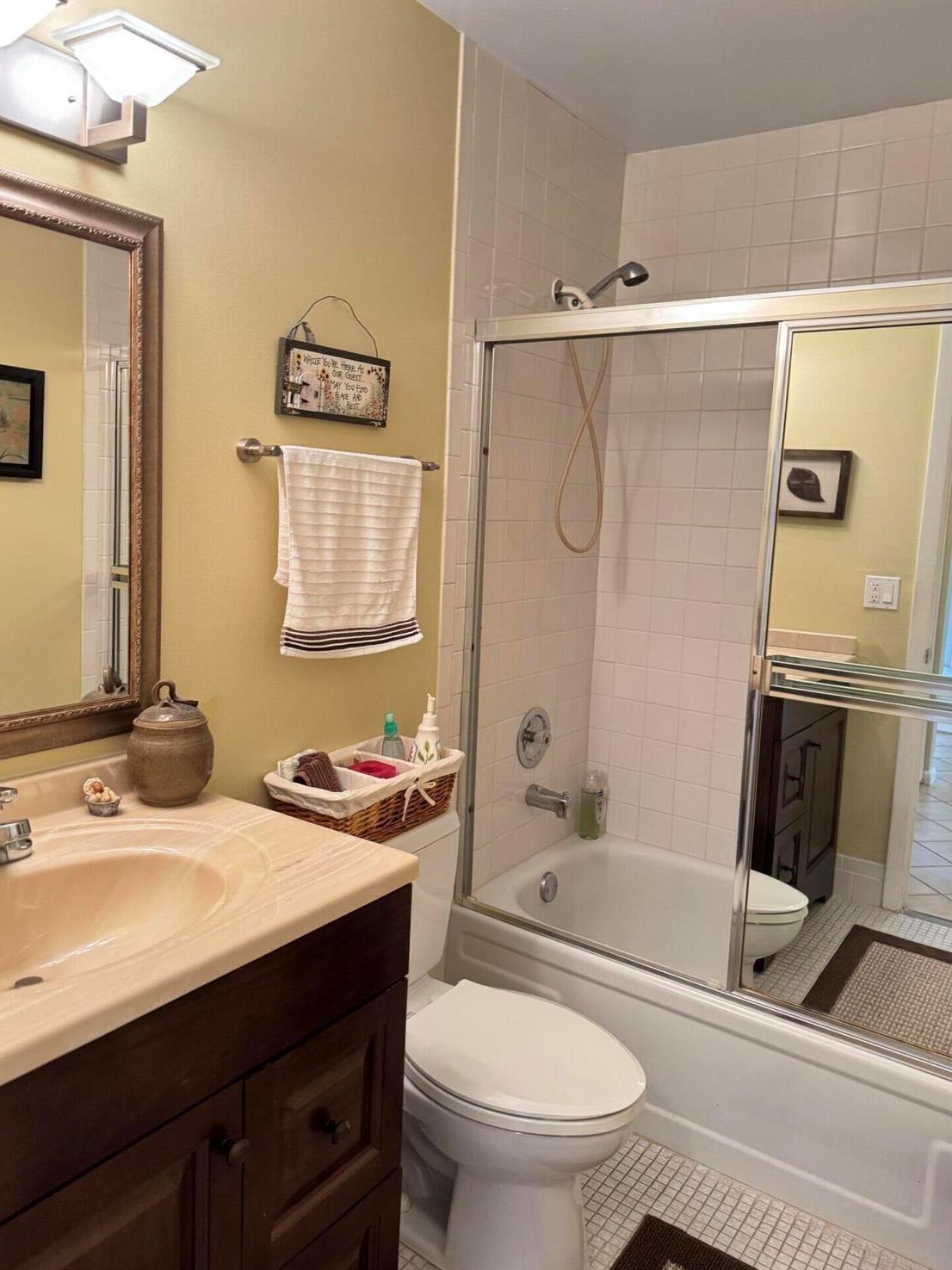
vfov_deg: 69.4
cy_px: 615
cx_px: 479
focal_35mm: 25
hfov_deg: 54.9
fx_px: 917
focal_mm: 6.76
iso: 320
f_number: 1.78
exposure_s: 1/60
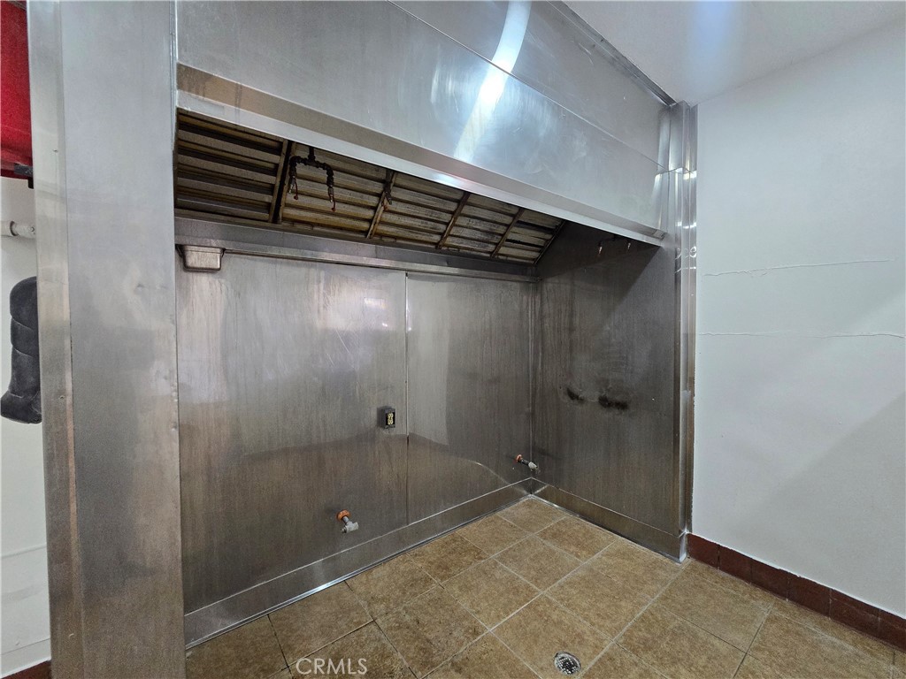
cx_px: 453
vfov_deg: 89.9
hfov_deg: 106.2
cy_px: 340
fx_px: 340
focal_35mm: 13
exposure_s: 1/60
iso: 320
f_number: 2.2
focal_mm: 2.2
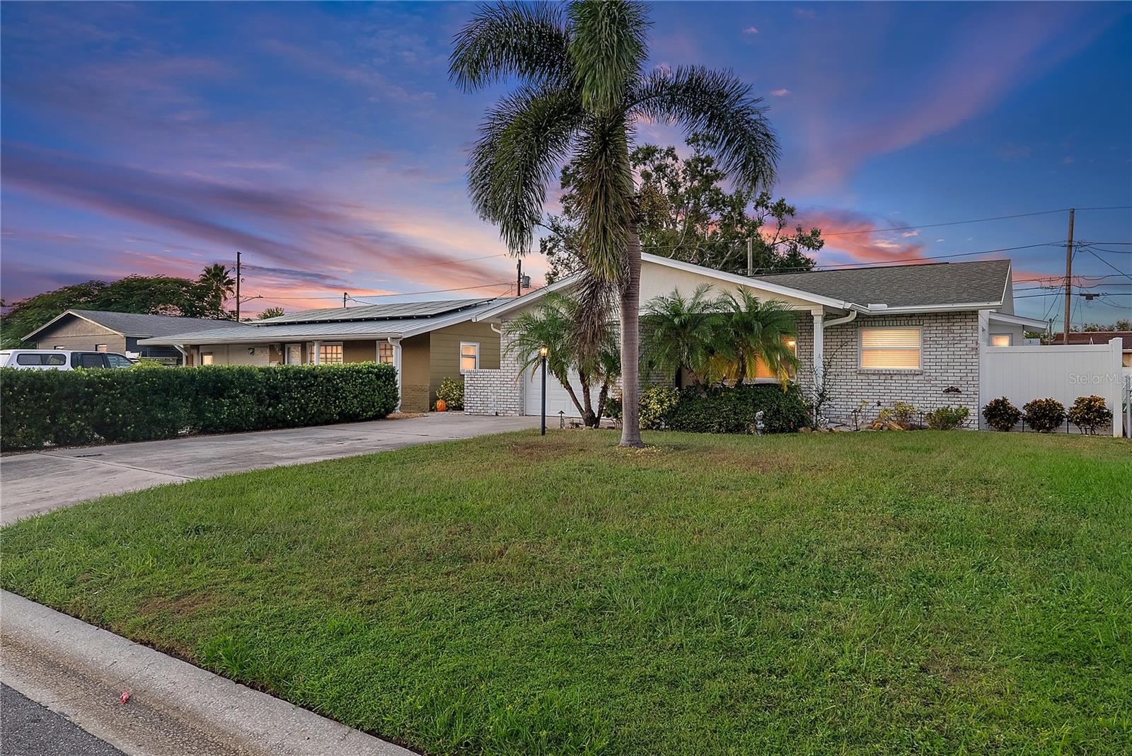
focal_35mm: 23
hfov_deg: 76.1
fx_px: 723
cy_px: 378
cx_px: 566
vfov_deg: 55.1
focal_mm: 23
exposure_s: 1/160
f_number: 6.3
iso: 1600
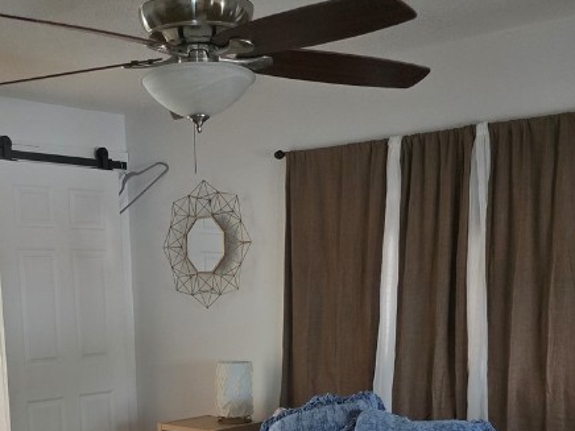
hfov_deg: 35.3
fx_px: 897
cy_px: 451
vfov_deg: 25.4
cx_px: 212
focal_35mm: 54
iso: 1000
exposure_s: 1/120
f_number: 1.7
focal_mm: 6.3
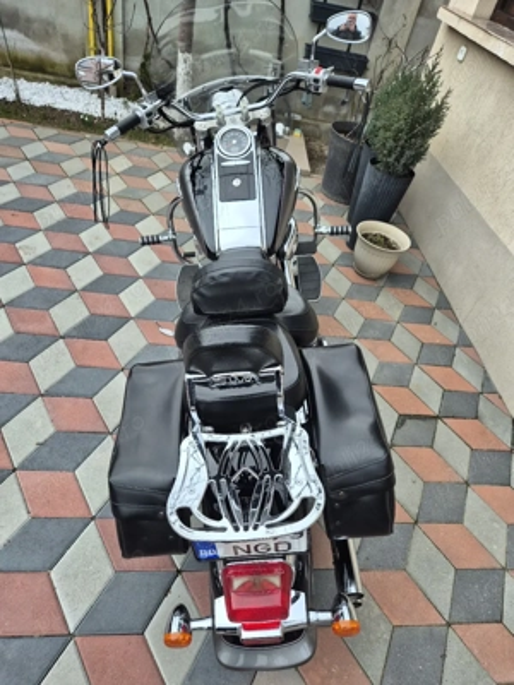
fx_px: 455
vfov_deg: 73.9
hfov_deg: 58.9
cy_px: 342
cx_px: 257
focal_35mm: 23
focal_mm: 5.4
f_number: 1.8
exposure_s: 1/714
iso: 25
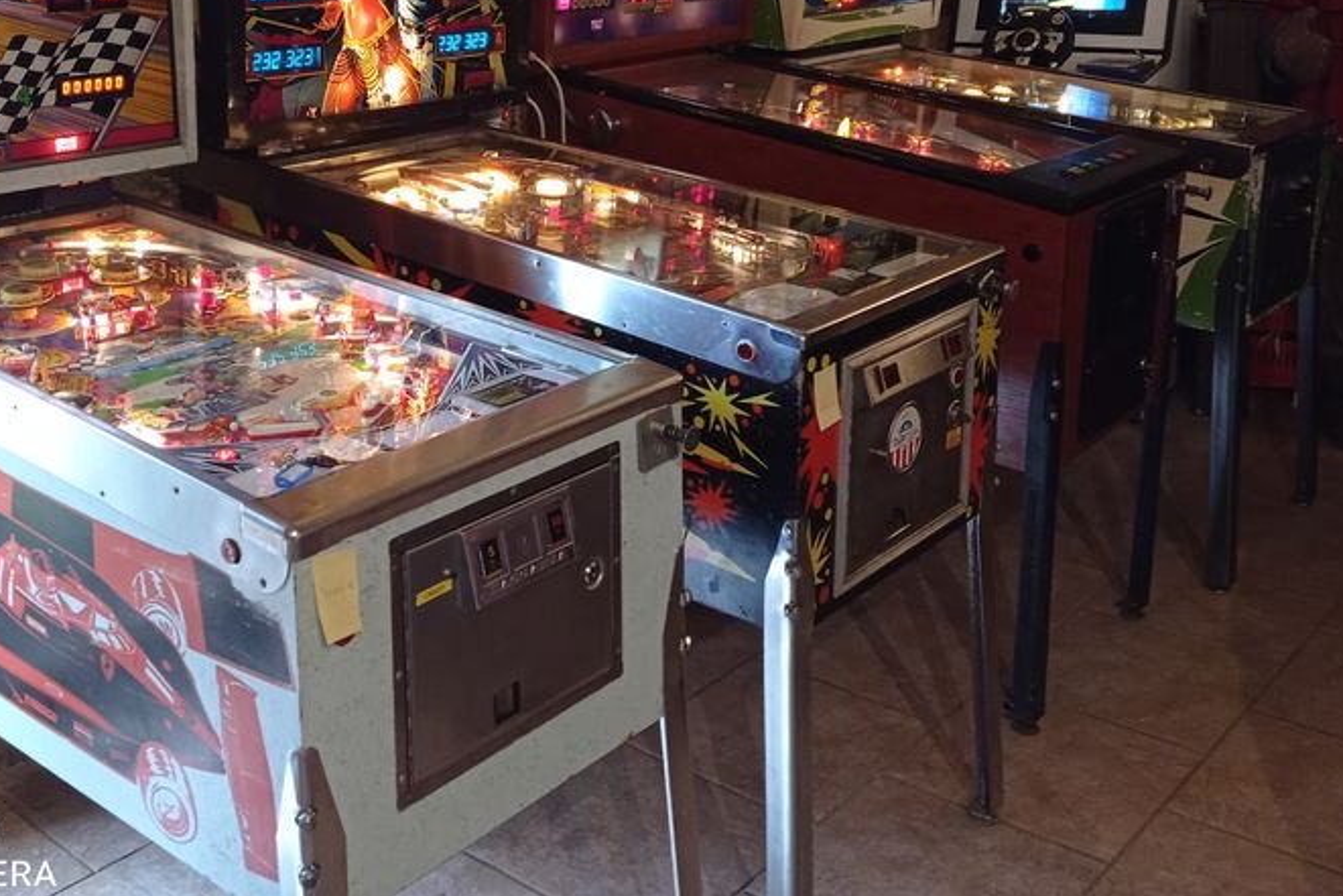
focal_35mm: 44
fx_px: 1642
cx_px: 583
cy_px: 193
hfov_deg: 44.4
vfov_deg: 29.9
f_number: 1.79
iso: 463
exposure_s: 1/33.3
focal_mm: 4.74
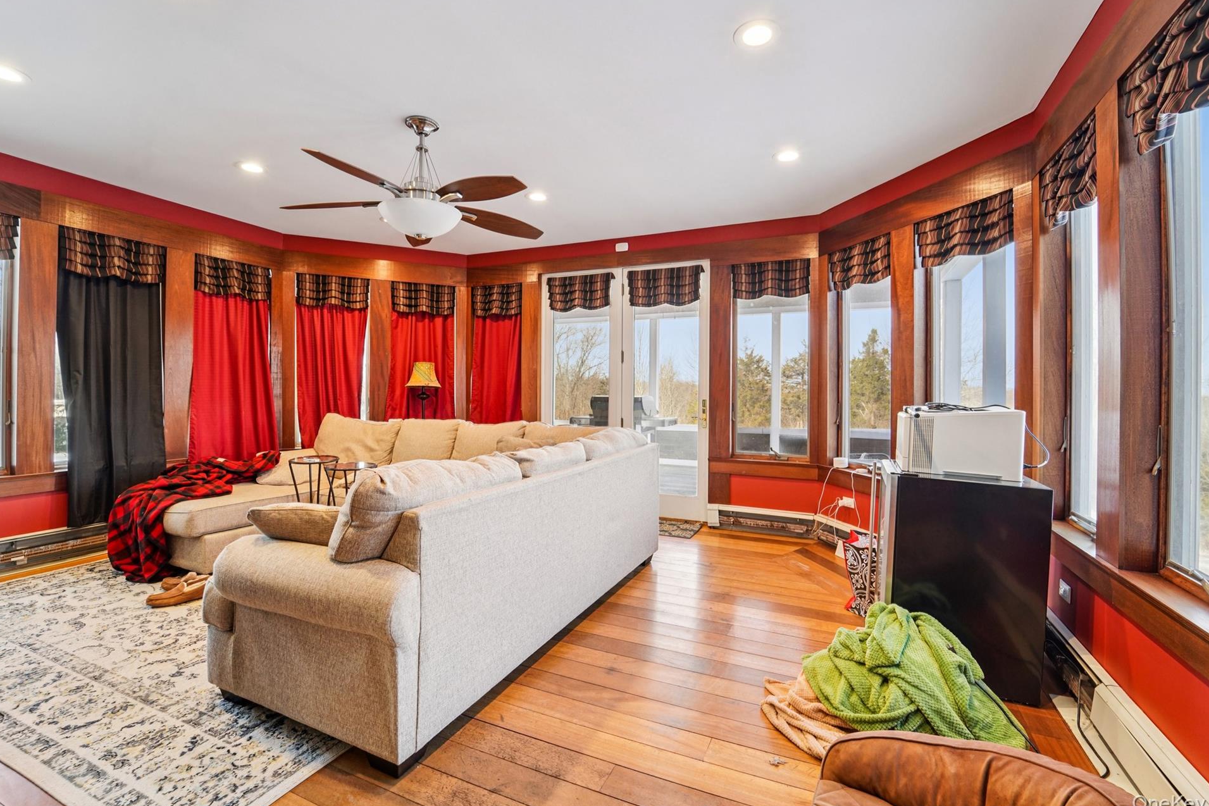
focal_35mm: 15
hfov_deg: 100.4
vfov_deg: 77.3
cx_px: 613
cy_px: 386
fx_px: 504
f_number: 8
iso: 400
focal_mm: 14
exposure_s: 1/20
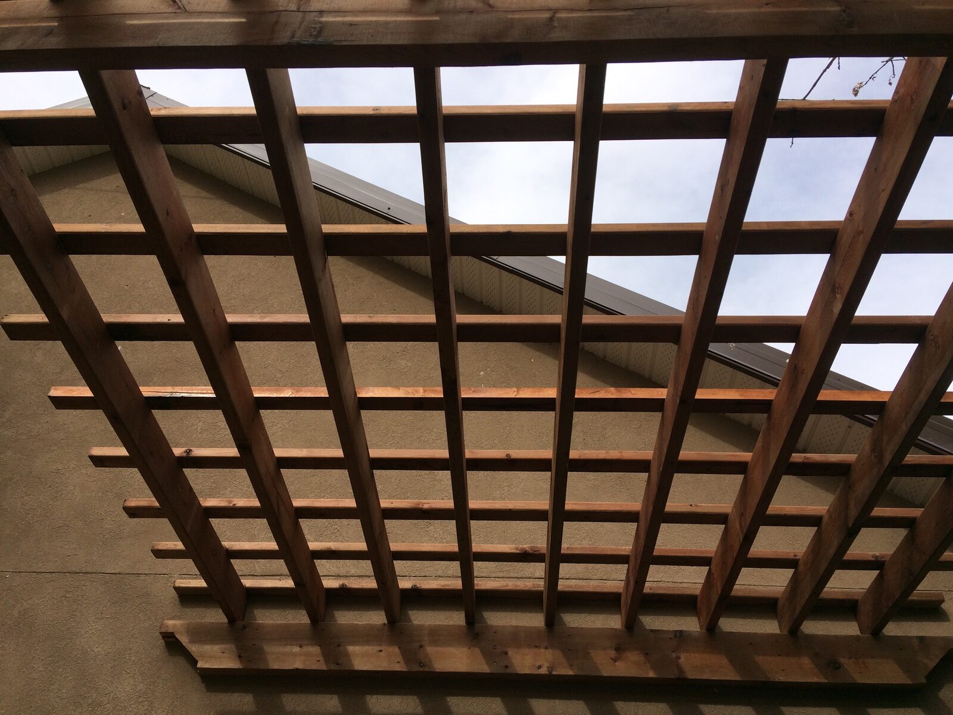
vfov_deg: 48.2
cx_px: 476
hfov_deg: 61.7
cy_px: 358
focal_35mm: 29
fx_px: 798
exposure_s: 1/1368
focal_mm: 4.15
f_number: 2.2
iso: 32
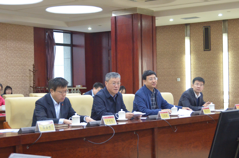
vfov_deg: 18.3
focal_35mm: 74
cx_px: 113
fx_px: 490
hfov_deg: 27.4
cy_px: 91
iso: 2800
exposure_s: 1/60
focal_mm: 36
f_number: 4.2
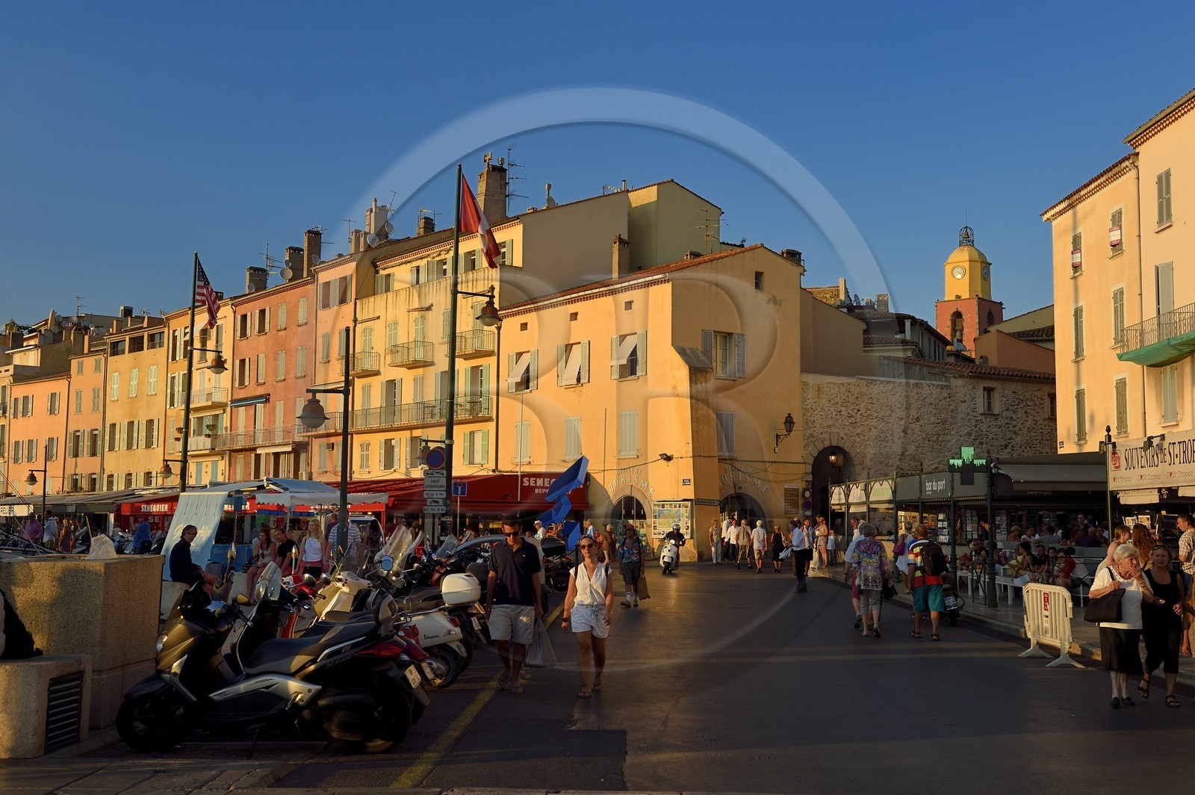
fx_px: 1327
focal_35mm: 40
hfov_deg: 48.5
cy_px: 398
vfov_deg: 33.3
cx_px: 598
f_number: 9
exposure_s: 1/250
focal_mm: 40
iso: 200
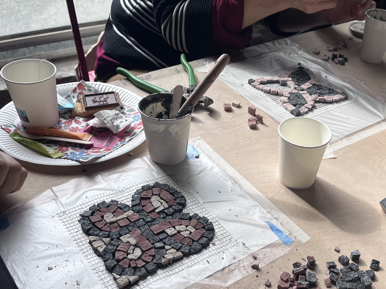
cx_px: 272
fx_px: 479
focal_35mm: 43
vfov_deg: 33.3
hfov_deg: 42.9
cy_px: 195
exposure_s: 1/1175
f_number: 1.6
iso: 50
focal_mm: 5.1
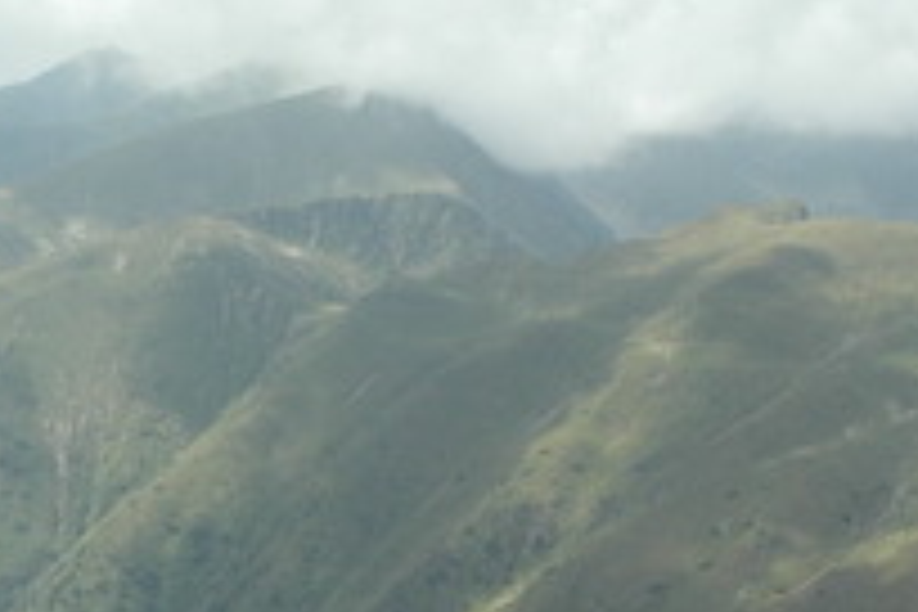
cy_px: 839
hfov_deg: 15.8
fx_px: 3238
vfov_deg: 10.5
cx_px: -22
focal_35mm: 127
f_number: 9
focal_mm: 24
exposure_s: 1/250
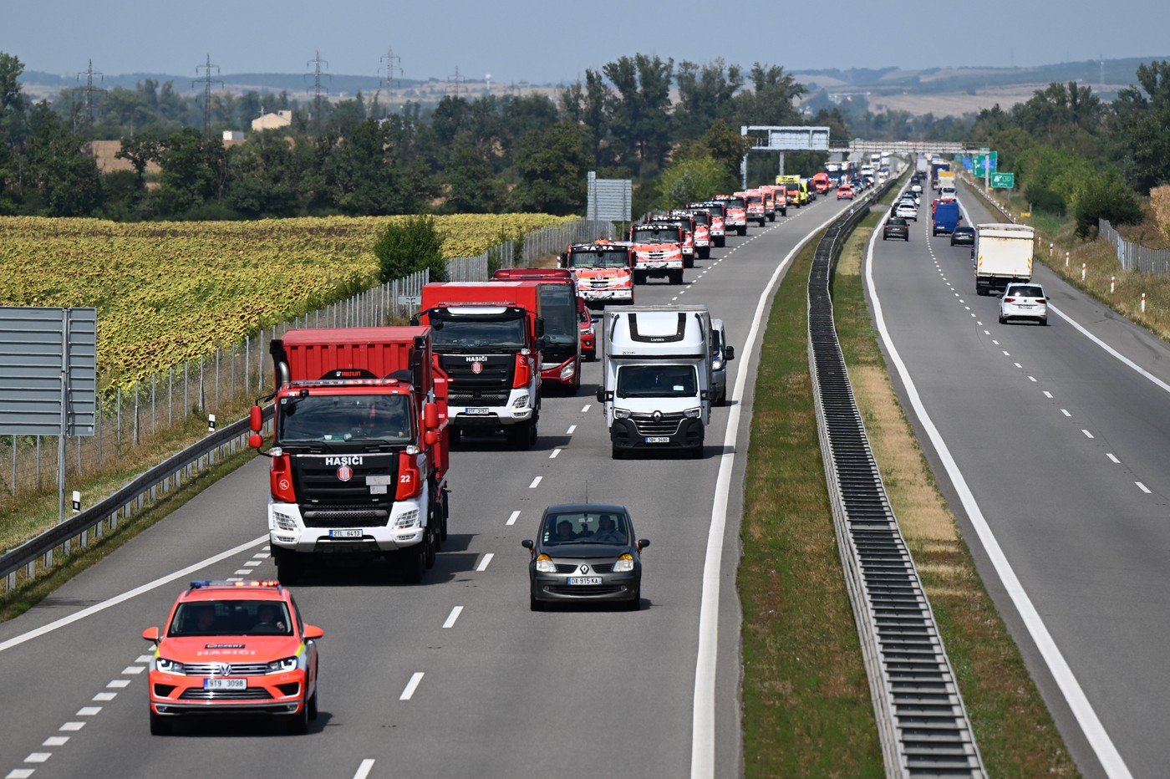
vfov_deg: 4.6
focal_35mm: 300
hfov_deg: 6.9
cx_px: 585
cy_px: 390
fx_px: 9745
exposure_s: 1/8000
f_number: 4
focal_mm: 200
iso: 400
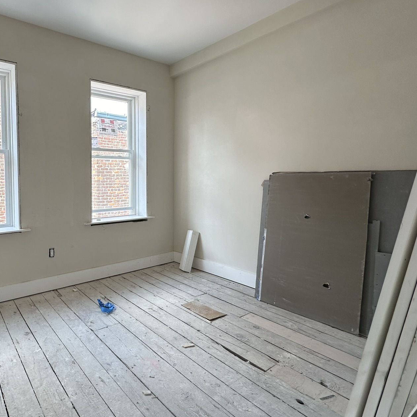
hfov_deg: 69.5
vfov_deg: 74.7
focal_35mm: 20
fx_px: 273
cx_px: 101
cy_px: 193
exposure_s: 1/120
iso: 100
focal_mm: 2.22
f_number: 2.2
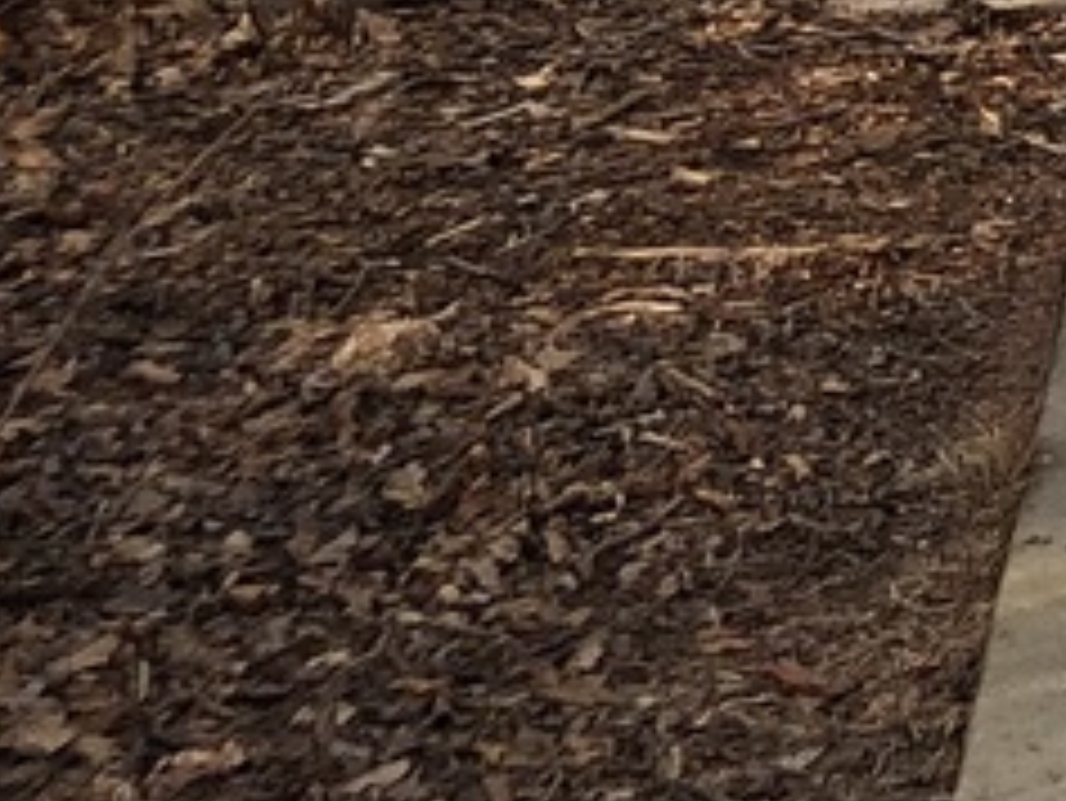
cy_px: -936
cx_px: 2564
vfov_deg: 8.2
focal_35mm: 170
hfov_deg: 10.1
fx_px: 5238
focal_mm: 3.99
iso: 20
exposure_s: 1/991
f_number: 1.8
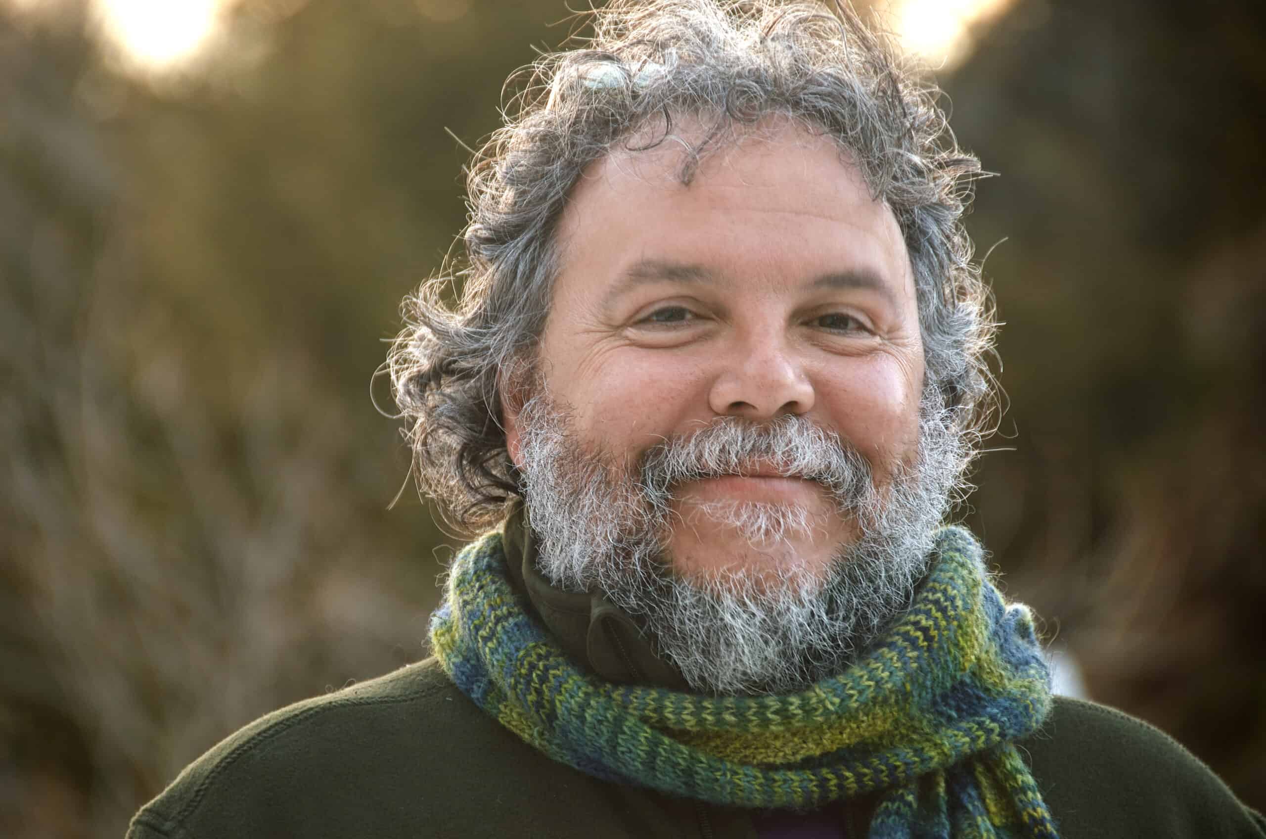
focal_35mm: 255
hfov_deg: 8.1
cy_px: 420
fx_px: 8950
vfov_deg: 5.4
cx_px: 633
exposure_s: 1/15
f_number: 5.6
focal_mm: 170
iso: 100
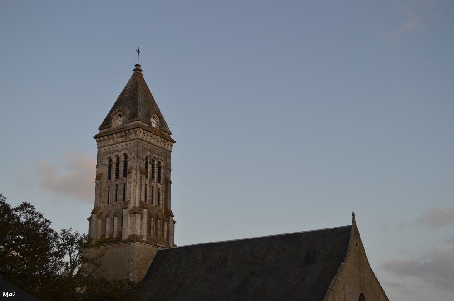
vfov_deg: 25.7
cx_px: 227
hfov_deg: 37.9
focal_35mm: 52
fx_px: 661
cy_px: 150
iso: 100
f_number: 6.3
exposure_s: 1/160
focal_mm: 35
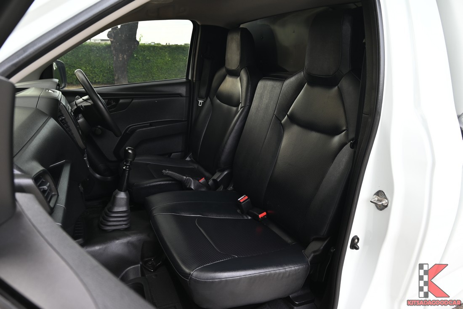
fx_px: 309
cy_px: 154
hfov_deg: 73.8
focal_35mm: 24
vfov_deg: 53.1
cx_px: 232
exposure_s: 1/30
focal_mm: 24
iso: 200
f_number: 6.3
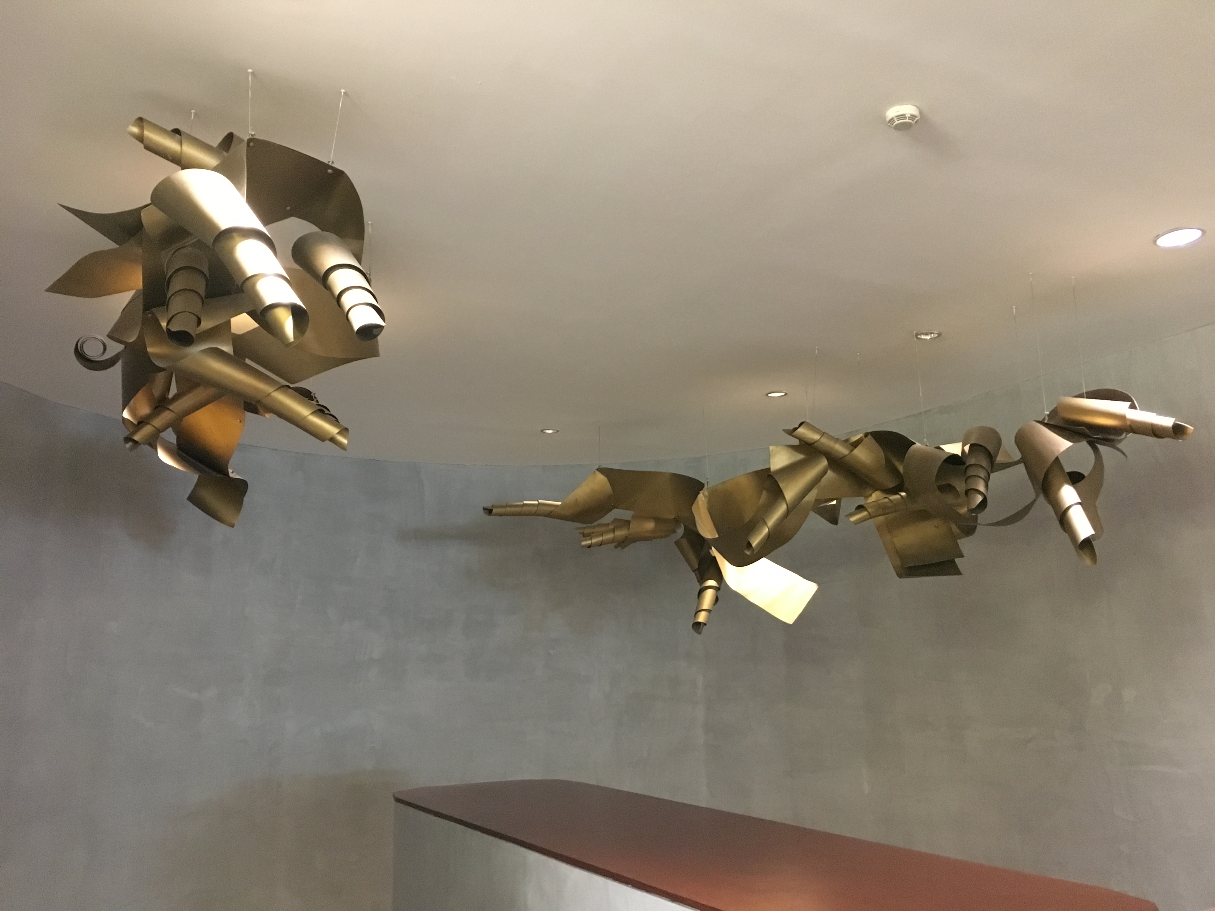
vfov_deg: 48.2
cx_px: 608
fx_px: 1018
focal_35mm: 29
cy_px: 456
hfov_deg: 61.7
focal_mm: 4.15
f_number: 2.2
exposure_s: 1/17
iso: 320
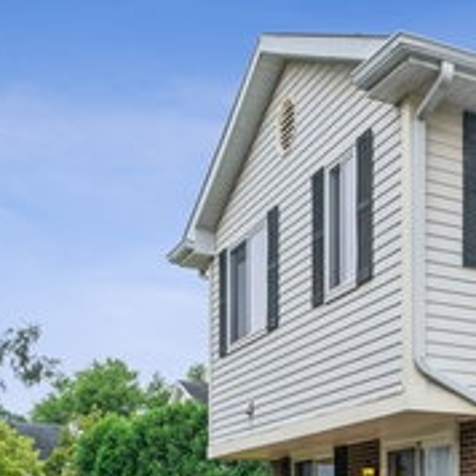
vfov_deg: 24.3
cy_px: 287
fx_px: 1105
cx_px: 583
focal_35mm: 71
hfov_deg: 22.3
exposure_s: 1/320
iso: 200
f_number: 8
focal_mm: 31
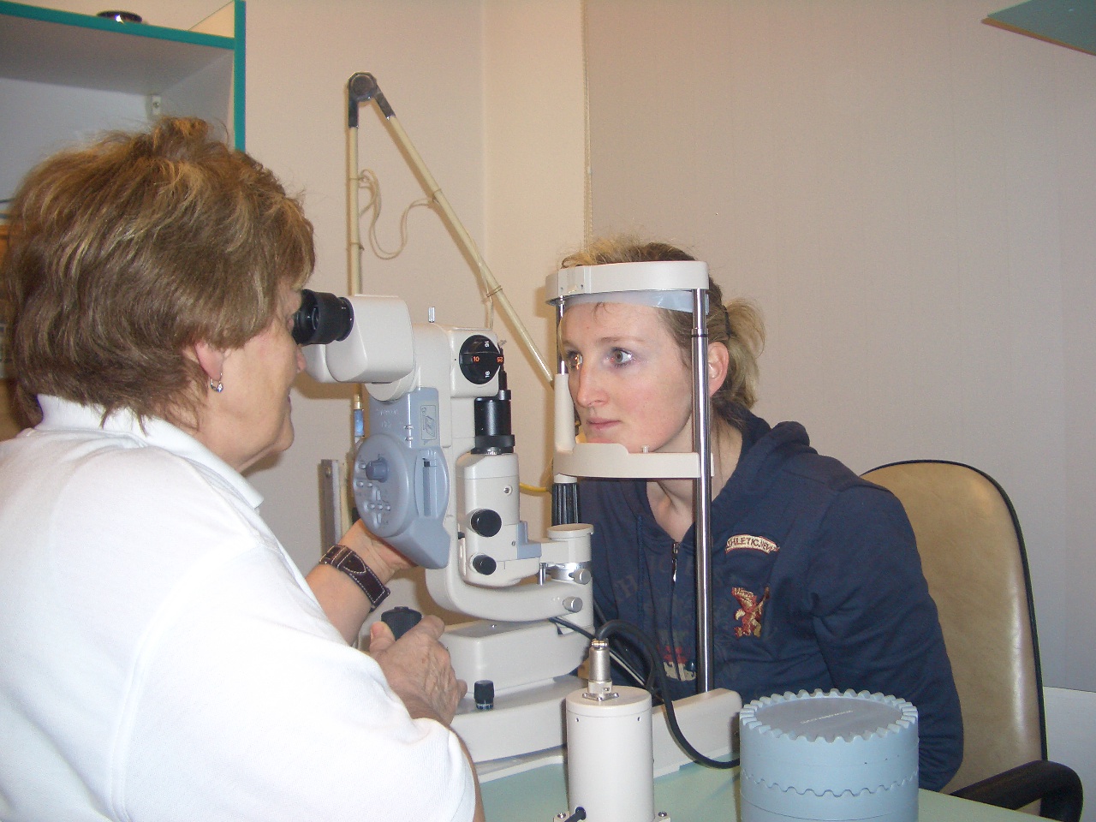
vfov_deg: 40.7
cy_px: 411
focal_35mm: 35
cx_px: 548
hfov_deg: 52.6
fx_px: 1108
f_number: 2.6
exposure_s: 1/60
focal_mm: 5.8
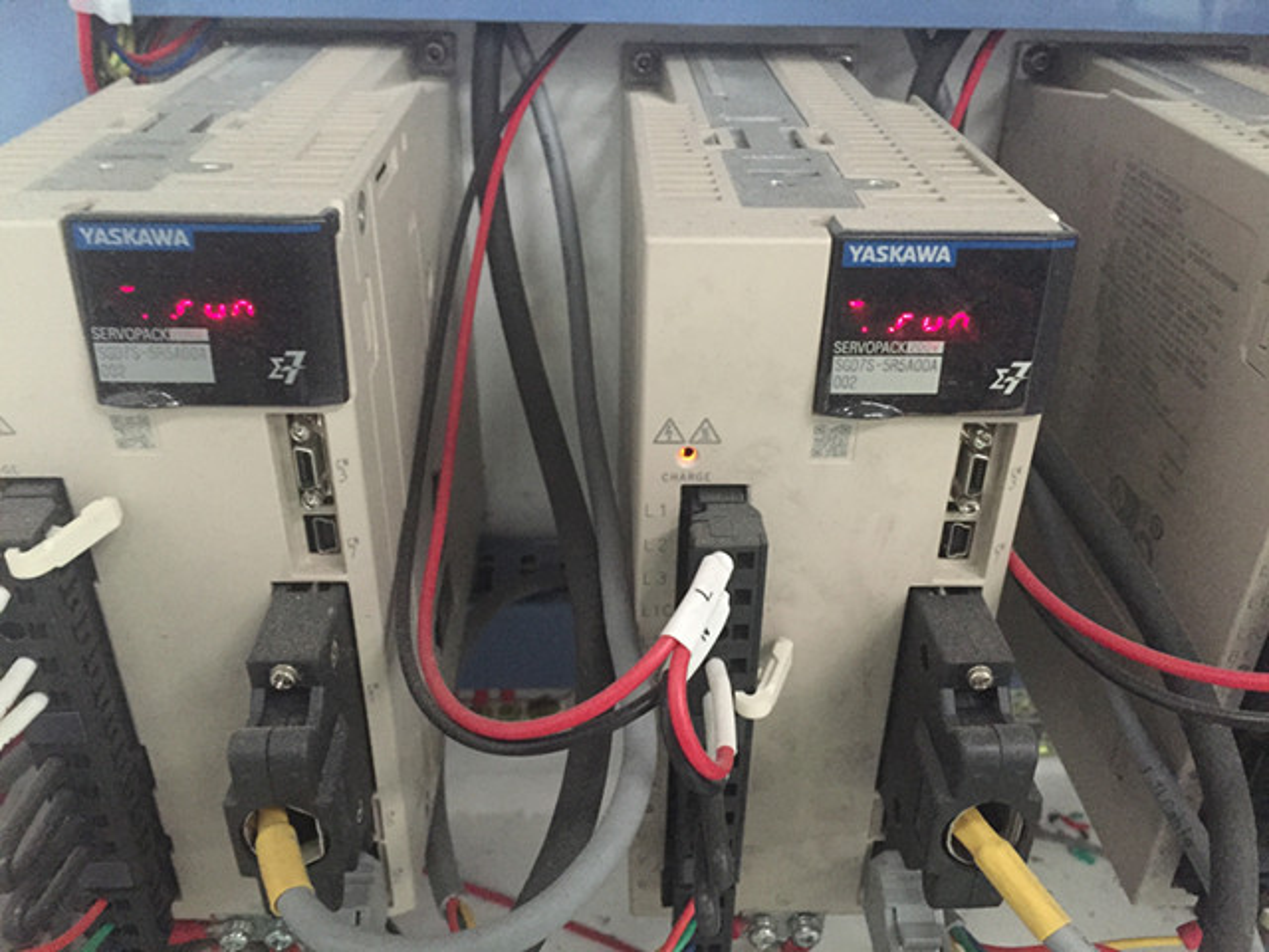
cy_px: 476
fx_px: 1063
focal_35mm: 29
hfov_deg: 61.7
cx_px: 634
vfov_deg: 48.2
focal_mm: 4.15
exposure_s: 1/15
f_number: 2.2
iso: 400
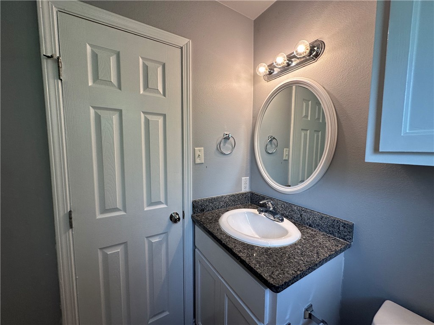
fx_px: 176
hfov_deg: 102.1
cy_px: 162
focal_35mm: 14
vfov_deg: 85.7
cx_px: 217
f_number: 2.2
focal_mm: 2.22
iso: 125
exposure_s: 1/120
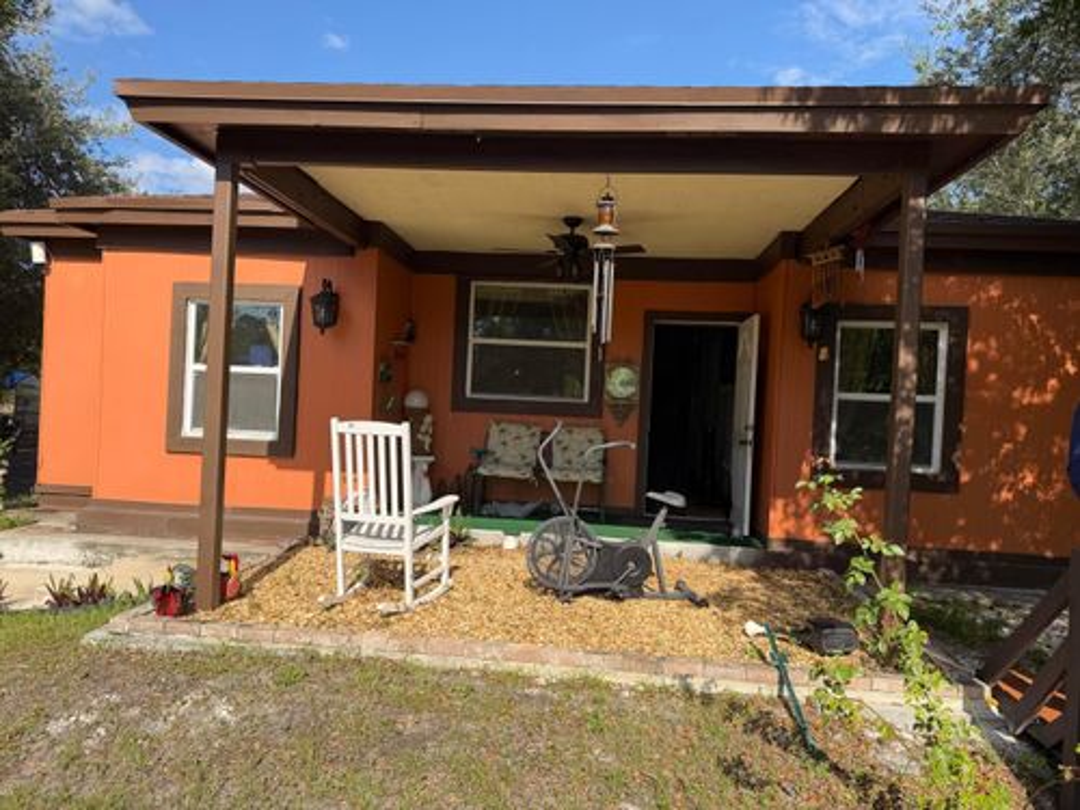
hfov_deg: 71.6
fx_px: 749
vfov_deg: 56.8
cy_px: 405
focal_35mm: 24
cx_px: 540
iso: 80
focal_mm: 6.76
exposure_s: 1/3145
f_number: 1.78
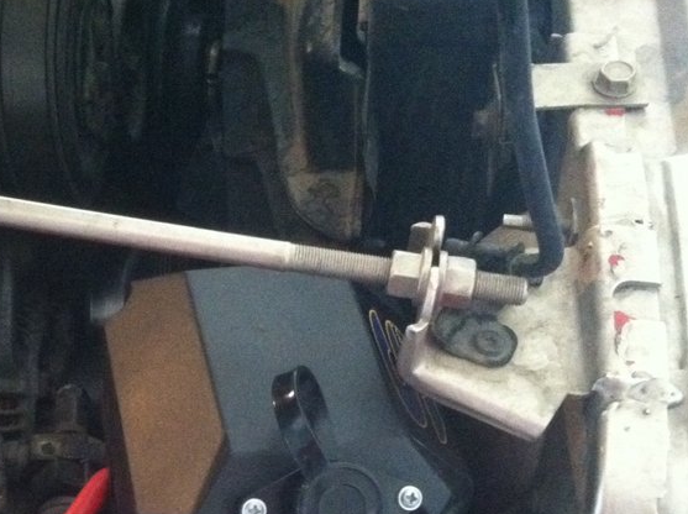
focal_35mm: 66
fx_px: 1310
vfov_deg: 21.6
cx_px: 158
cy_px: 478
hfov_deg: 28.9
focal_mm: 3.85
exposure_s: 1/15
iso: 1000
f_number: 2.8
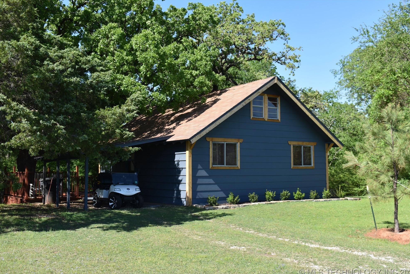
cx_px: 208
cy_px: 140
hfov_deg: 50.1
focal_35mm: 39
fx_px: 439
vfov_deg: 34.6
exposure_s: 1/200
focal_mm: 25
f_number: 7.1
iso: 100
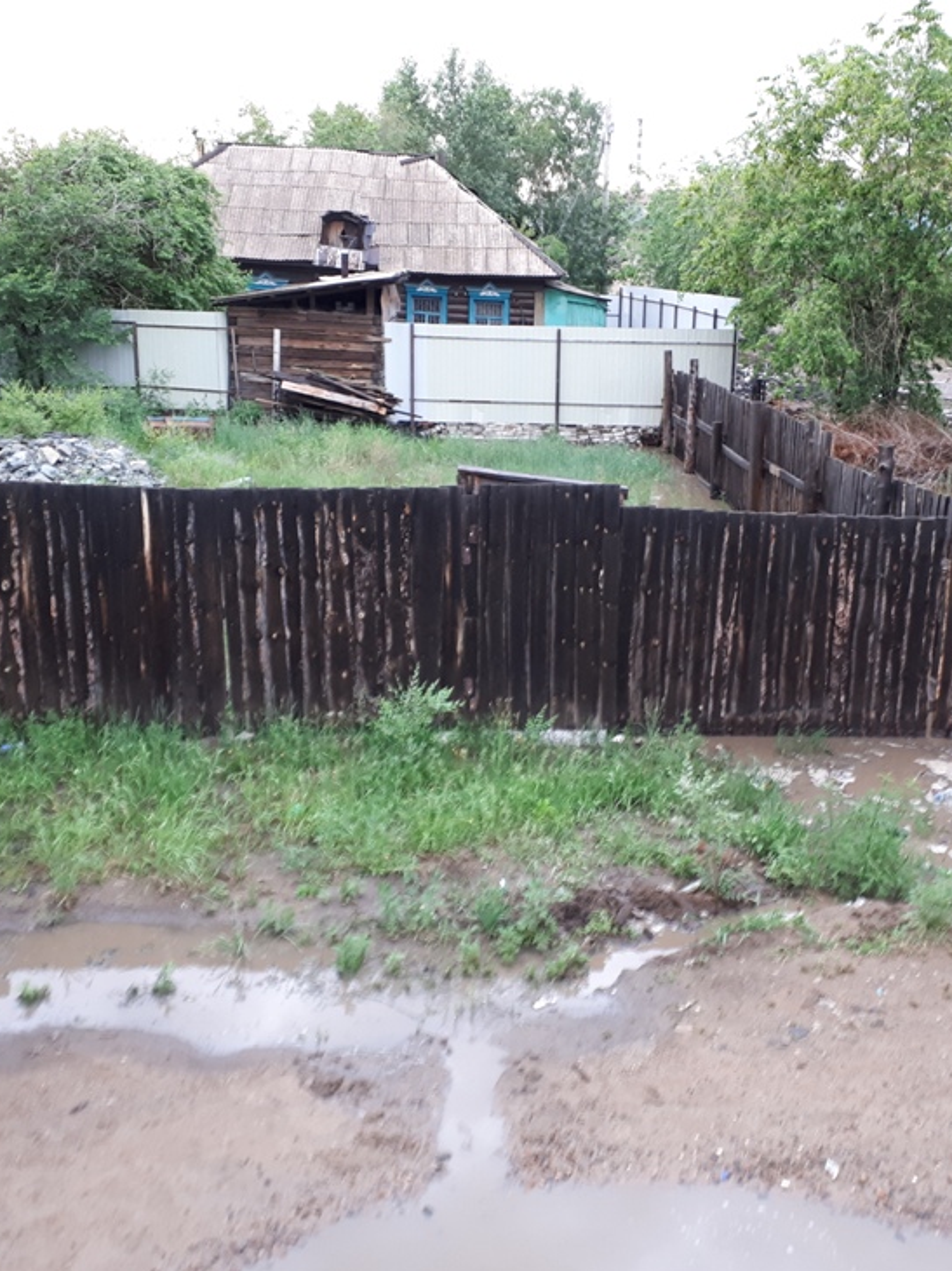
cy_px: 639
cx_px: 538
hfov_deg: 38.6
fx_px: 1358
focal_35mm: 37
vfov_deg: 50.2
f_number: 1.9
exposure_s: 1/33
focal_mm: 3.6
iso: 100
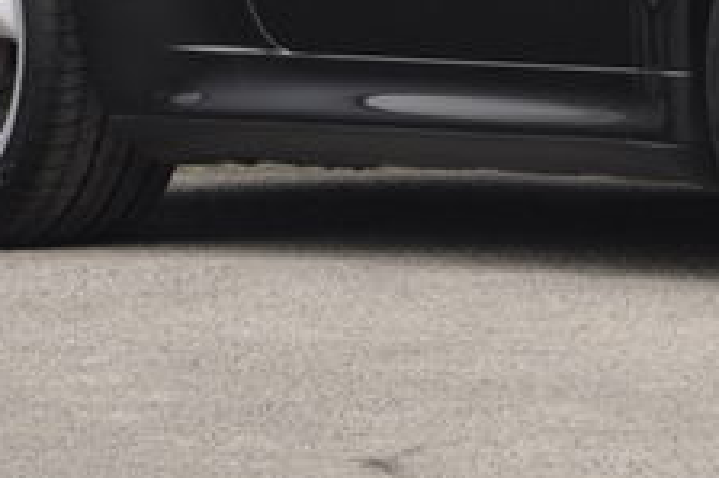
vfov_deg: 1.6
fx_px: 17442
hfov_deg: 2.4
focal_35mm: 874
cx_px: 883
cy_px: -93
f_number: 6
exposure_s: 1/160
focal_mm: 170
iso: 500
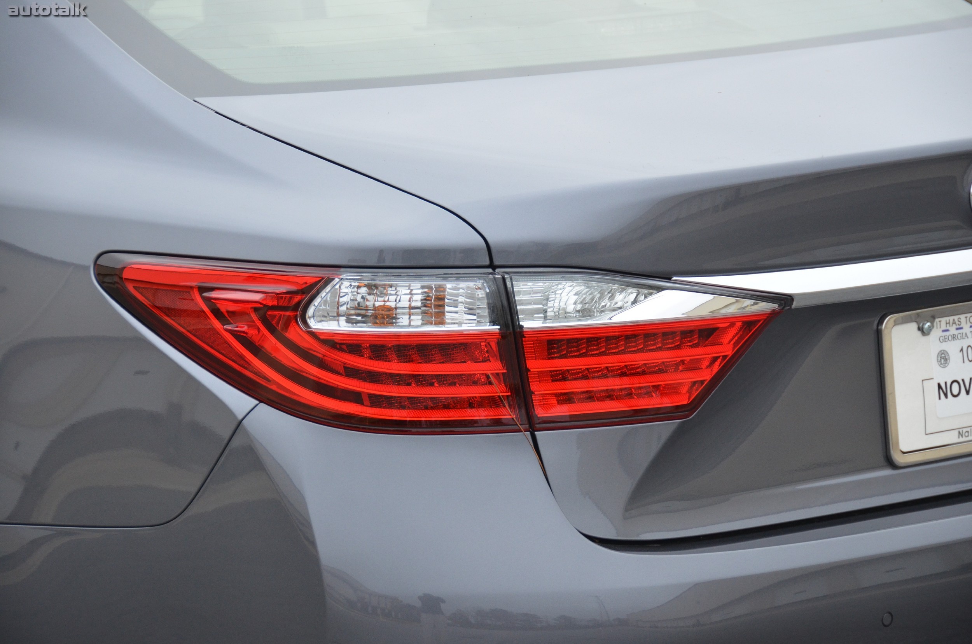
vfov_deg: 8.7
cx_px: 486
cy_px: 322
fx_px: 4244
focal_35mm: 158
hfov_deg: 13.1
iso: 1000
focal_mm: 105
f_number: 5.3
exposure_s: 1/500
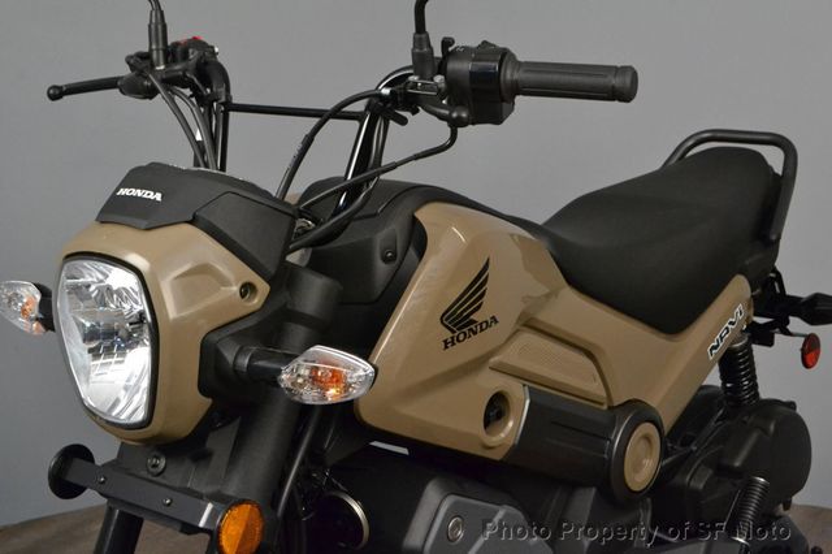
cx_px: 416
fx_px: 1317
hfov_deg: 35.1
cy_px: 277
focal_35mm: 57
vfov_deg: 23.8
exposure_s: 1/60
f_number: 11
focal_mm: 38
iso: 3200
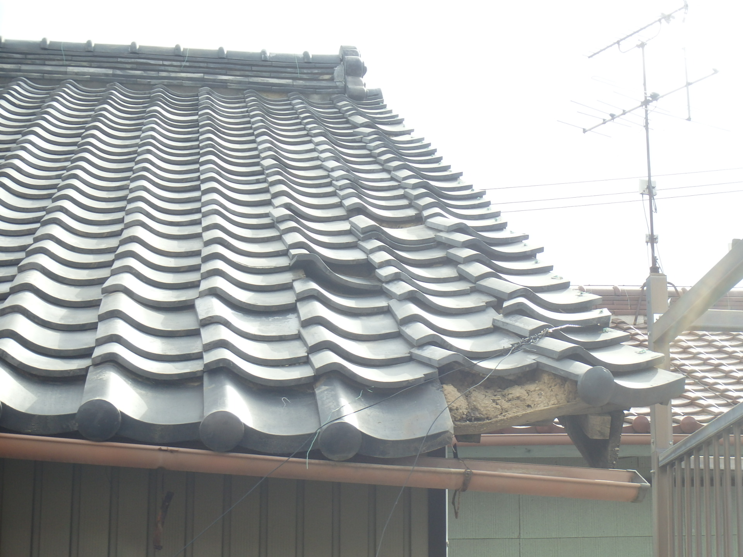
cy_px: 278
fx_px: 1567
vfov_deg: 20.2
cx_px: 372
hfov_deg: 26.7
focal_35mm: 73
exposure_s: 1/160
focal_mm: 13.1
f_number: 5.7
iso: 125
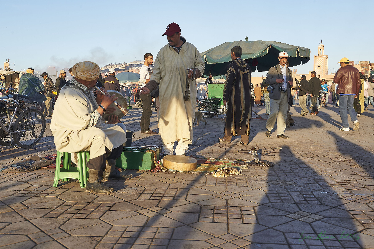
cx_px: 187
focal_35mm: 38
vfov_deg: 35.0
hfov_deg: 50.7
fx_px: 395
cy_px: 124
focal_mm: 38
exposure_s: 1/125
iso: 200
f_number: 9
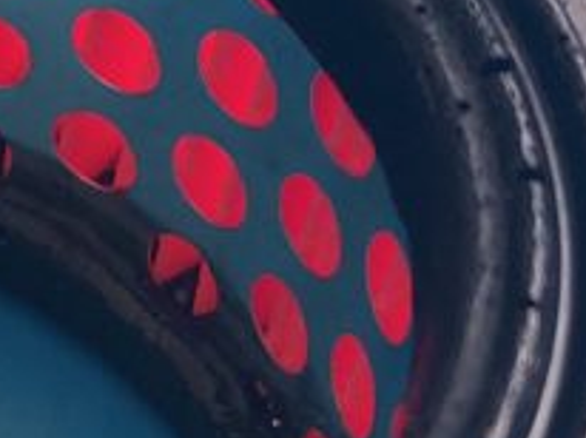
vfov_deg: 8.3
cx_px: -307
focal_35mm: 179
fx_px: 3027
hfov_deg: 10.6
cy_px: 381
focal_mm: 5.23
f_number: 1.8
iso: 50
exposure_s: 1/100
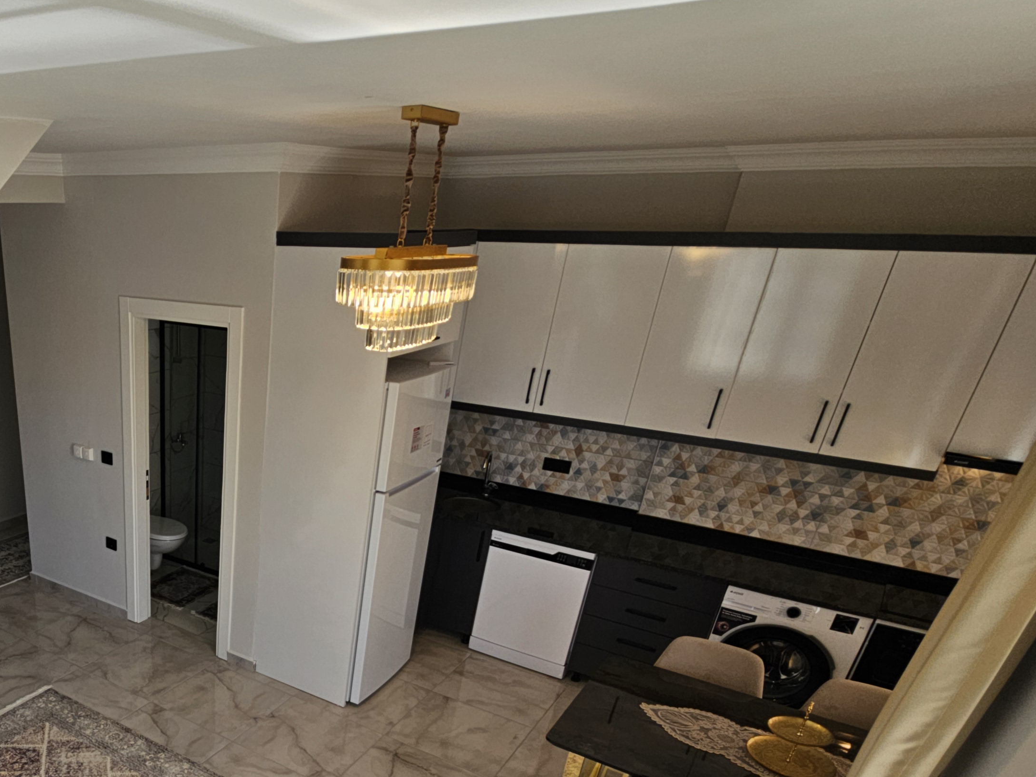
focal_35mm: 24
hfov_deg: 63.5
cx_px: 167
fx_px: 718
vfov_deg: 52.8
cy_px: 629
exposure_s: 1/314
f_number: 2.2
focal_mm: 2.2
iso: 50
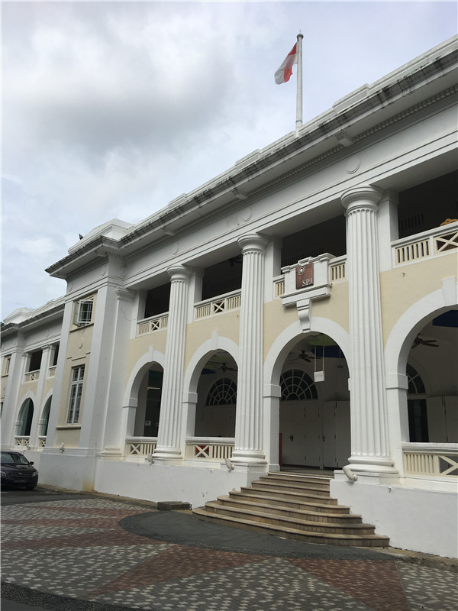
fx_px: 512
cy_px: 306
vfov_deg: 61.7
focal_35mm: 29
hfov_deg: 48.2
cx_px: 229
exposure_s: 1/2564
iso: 25
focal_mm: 4.15
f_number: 2.2
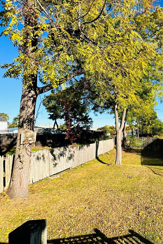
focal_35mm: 20
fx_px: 136
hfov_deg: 55.2
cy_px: 119
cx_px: 141
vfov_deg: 84.0
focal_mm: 2.22
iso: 50
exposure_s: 1/1195
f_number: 2.2
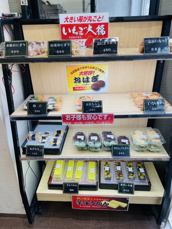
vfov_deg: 67.3
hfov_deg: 53.1
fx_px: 172
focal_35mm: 26
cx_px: 86
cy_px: 114
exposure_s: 1/100
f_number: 1.6
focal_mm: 4.2
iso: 40
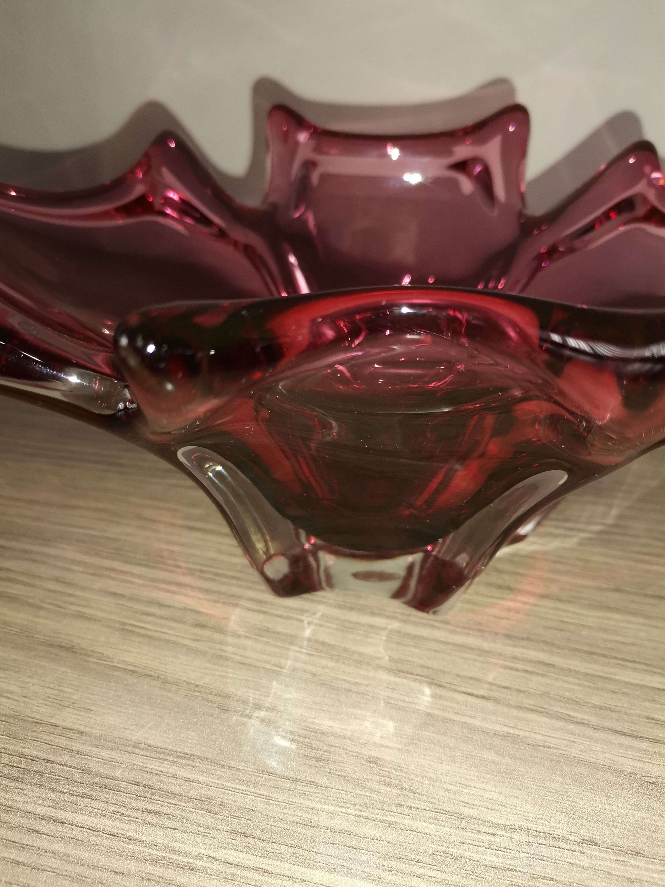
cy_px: 444
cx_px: 332
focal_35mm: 27
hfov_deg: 51.4
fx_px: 692
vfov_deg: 65.3
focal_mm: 4.75
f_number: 1.8
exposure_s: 1/100
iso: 160
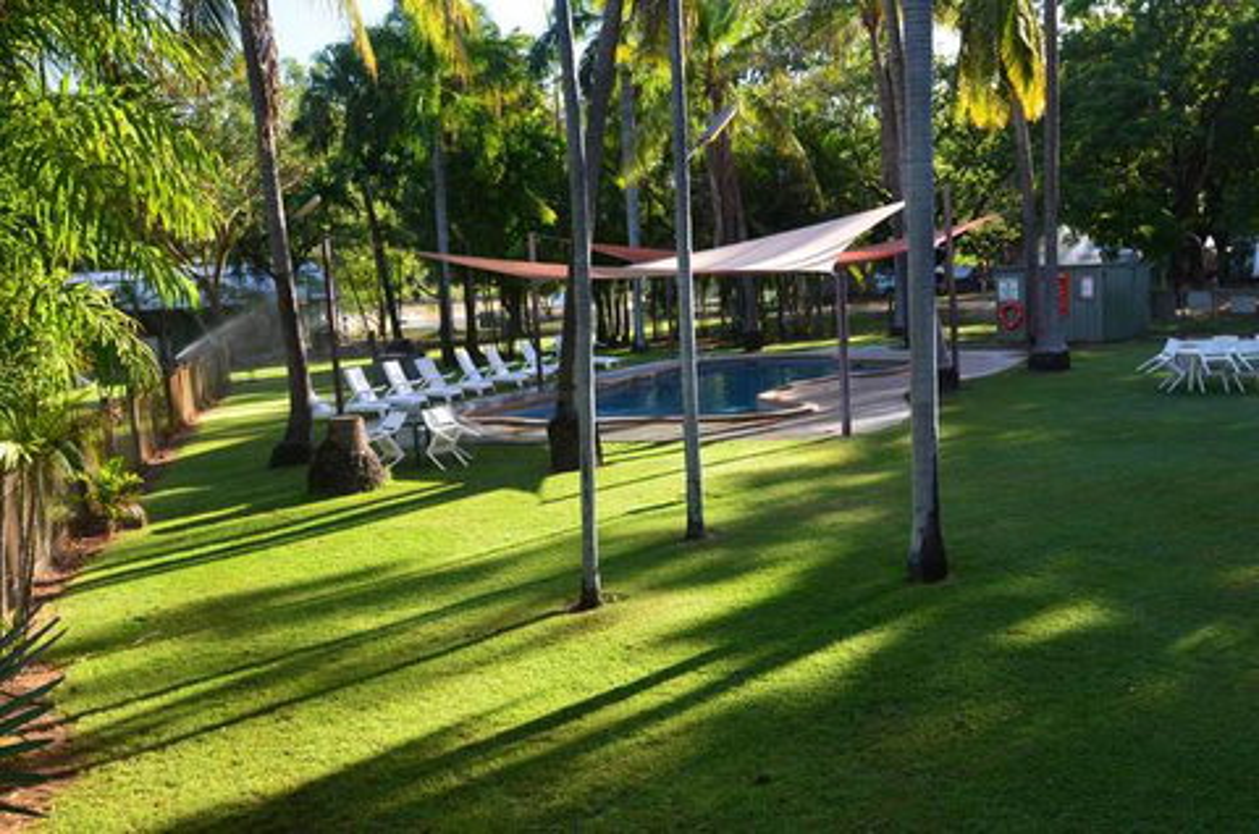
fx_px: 1256
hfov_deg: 53.2
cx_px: 630
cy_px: 417
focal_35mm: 36
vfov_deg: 36.7
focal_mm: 24
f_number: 7.1
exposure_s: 1/40
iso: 250
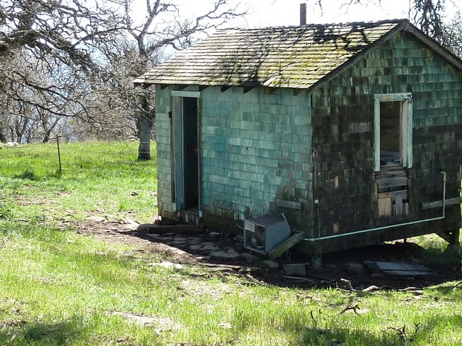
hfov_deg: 27.3
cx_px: 291
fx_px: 948
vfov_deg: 20.7
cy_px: 174
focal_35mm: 71
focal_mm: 5
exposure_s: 1/200
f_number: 4
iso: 125
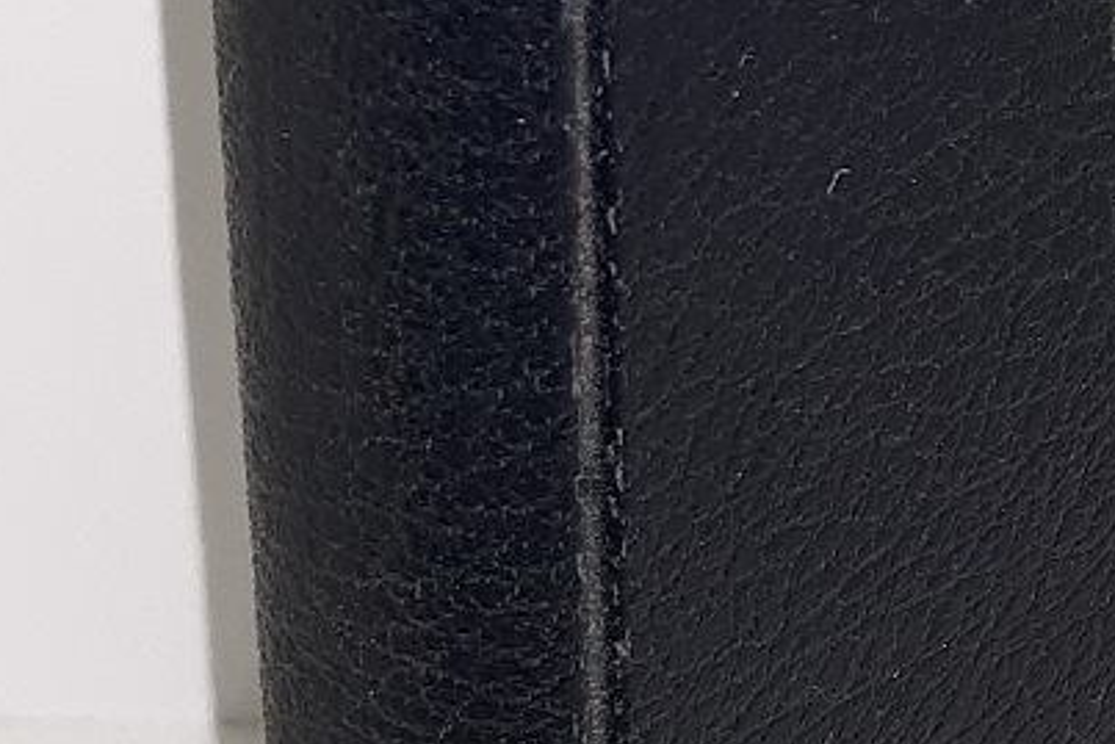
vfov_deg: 9.1
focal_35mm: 149
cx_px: 1068
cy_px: -100
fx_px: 4616
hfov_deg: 13.6
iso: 64
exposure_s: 1/120
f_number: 1.7
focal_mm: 3.7
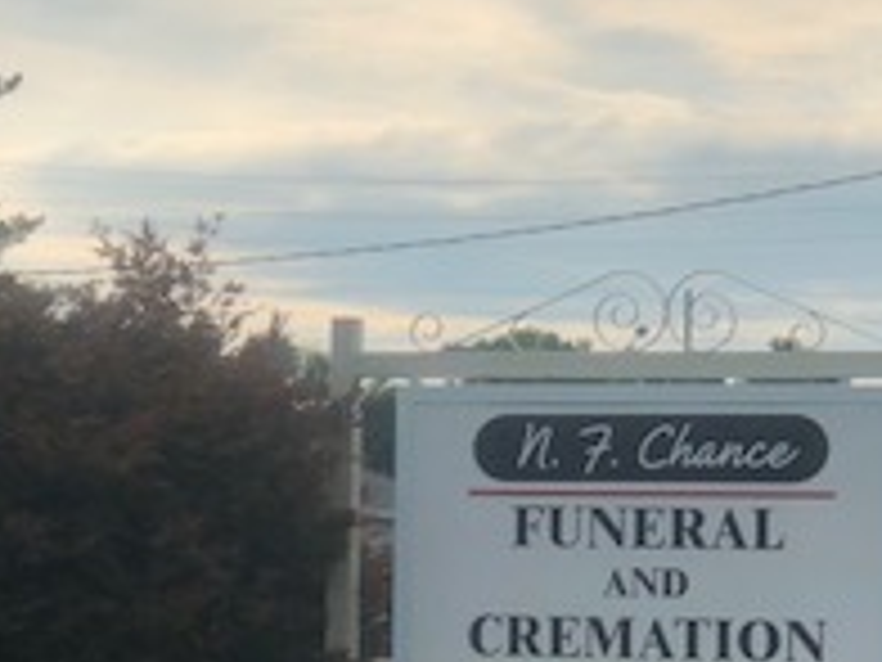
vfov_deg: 8.7
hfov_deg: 11.6
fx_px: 4332
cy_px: 558
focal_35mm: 170
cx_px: 418
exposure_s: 1/1715
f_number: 2.4
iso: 16
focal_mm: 6
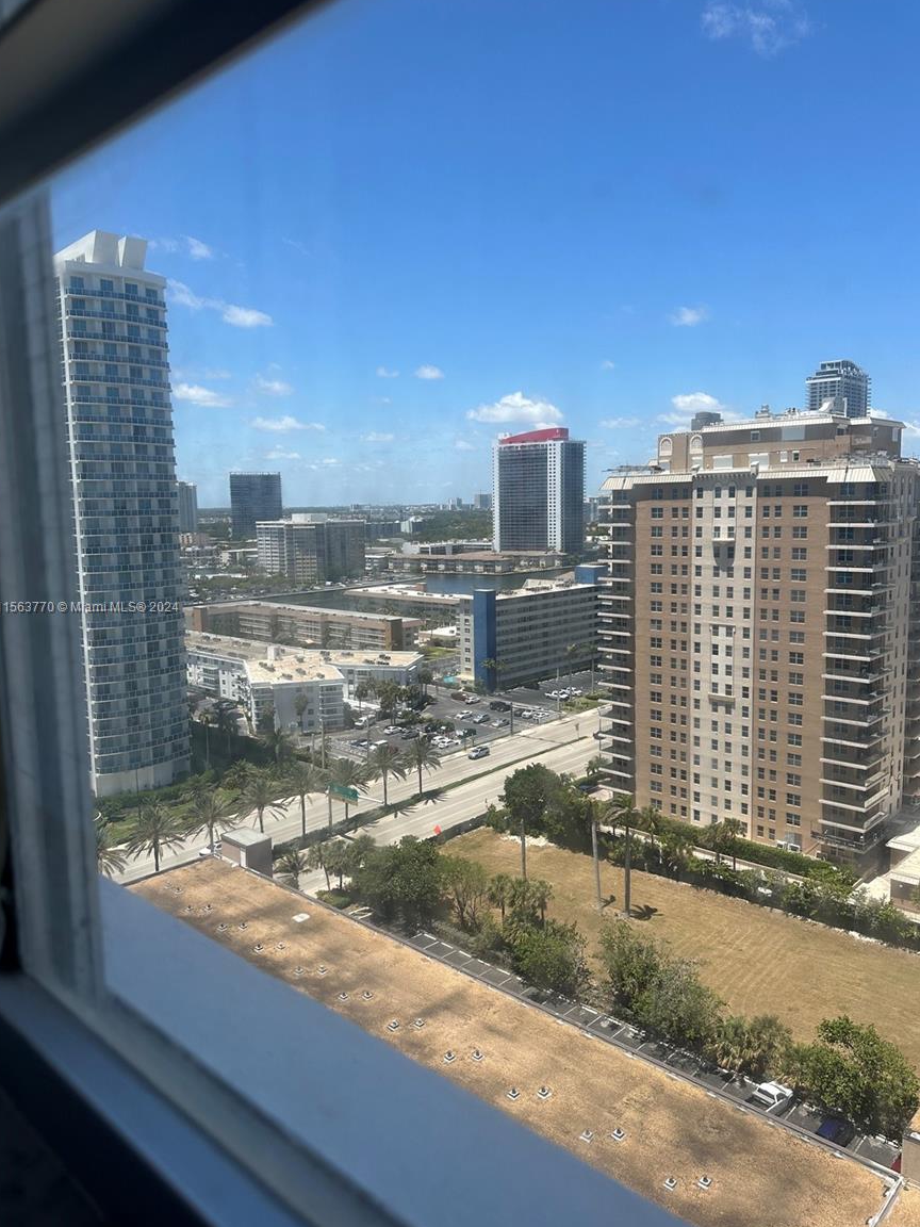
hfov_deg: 54.9
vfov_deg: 69.4
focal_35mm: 25
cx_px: 463
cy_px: 608
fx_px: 886
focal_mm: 6.86
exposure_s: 1/5000
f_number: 1.78
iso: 80
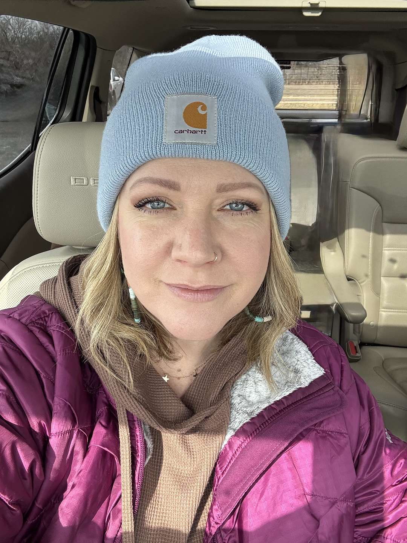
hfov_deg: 46.8
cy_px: 272
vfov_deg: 60.0
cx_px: 204
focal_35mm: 30
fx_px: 470
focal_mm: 2.69
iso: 25
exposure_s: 1/205
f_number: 1.9
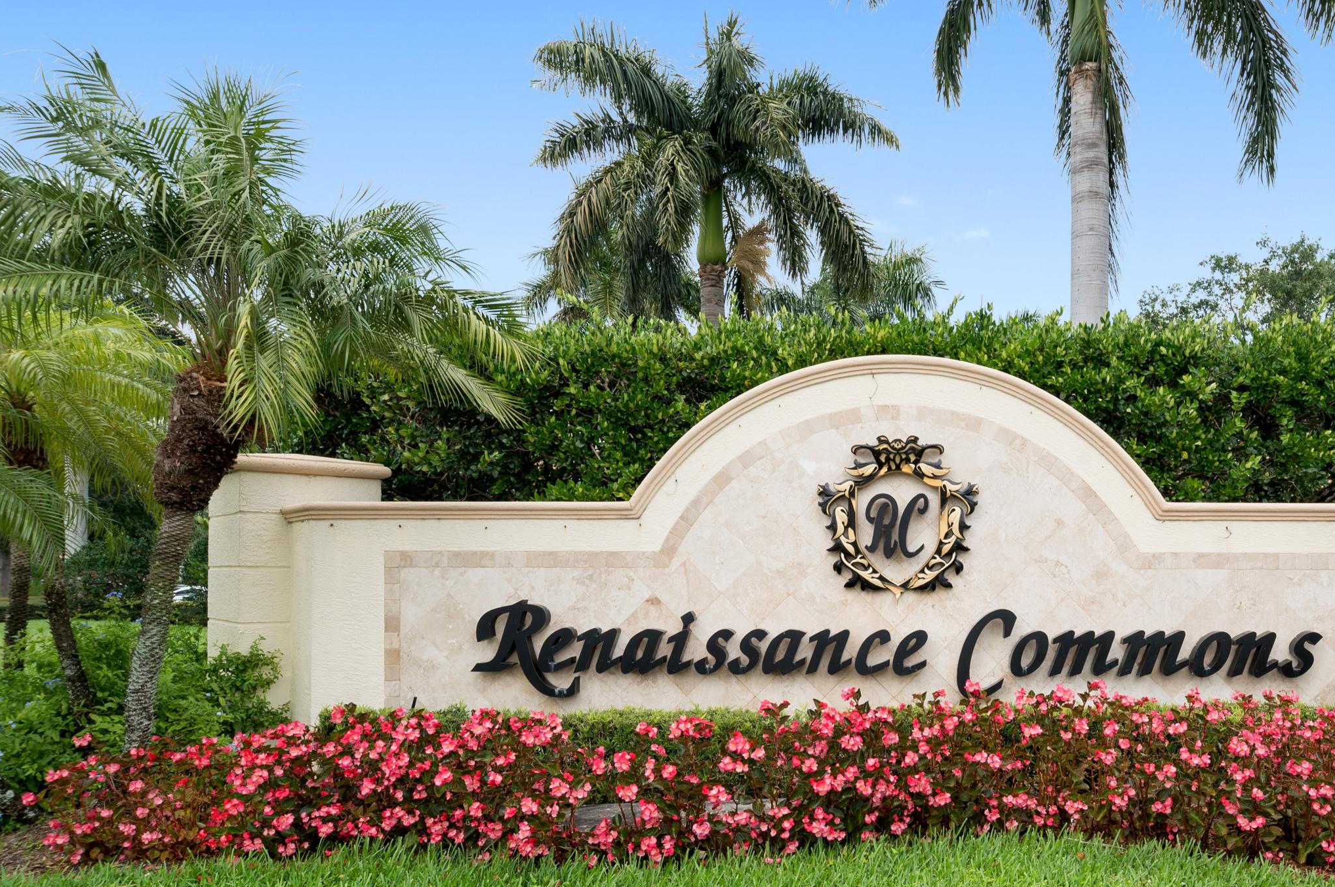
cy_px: 560
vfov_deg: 45.9
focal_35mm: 28
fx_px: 1037
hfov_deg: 63.7
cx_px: 898
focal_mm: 19
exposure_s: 1/80
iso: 100
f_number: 11
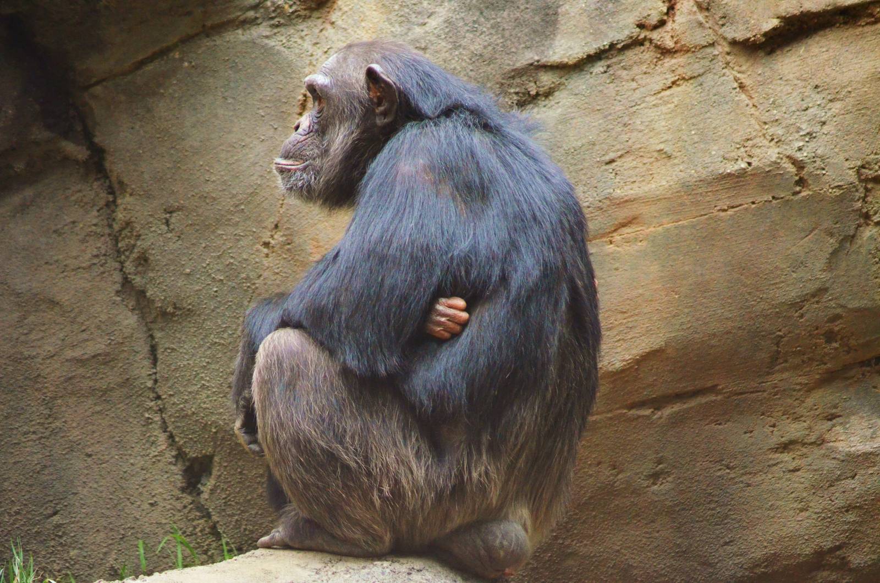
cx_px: 440
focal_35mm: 390
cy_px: 292
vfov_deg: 3.5
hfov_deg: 5.3
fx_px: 9514
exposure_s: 1/500
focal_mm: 260
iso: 3200
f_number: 5
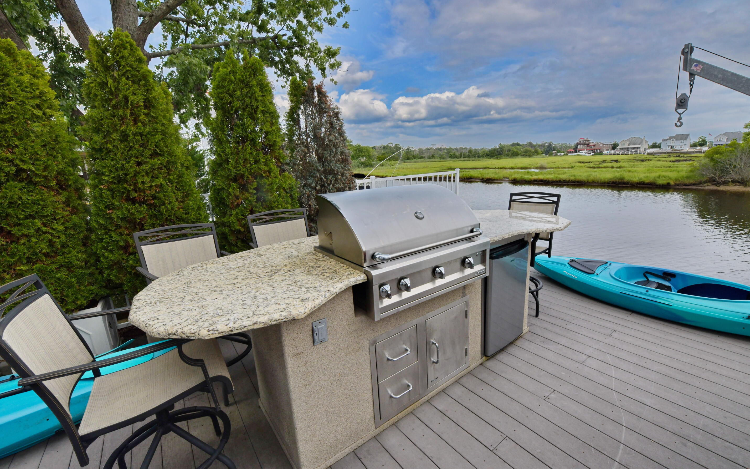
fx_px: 307
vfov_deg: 74.8
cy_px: 234
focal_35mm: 15
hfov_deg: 101.4
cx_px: 385
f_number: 14
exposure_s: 1/800
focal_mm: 14
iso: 640
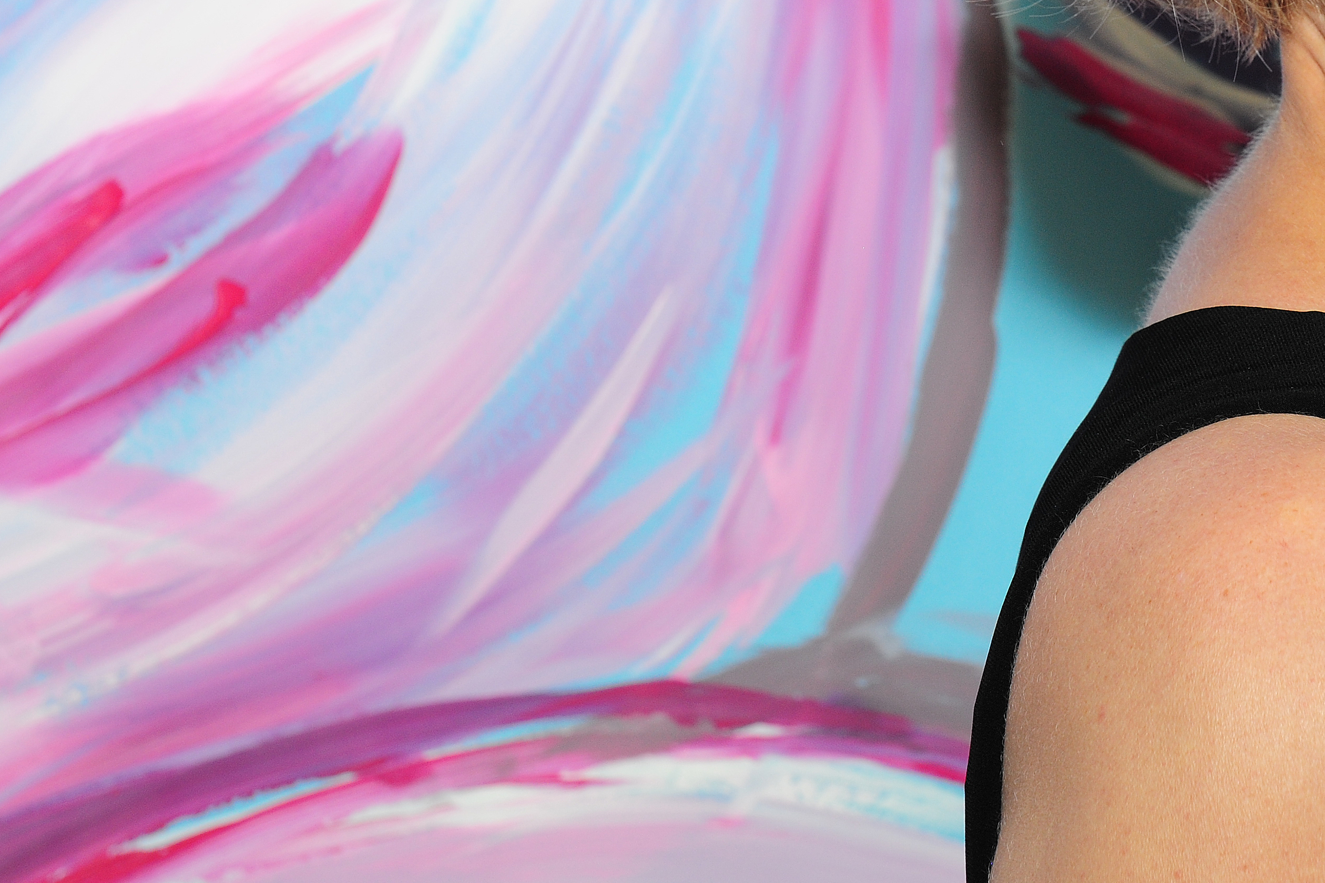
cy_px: -6
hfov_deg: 14.1
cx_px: 1244
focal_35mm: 144
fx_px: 5300
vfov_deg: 9.5
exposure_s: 1/50
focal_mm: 60
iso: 400
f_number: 8
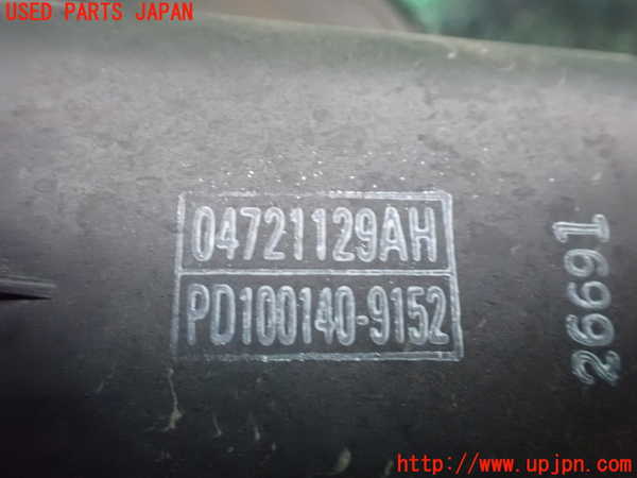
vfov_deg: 46.8
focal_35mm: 30
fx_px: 552
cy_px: 239
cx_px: 318
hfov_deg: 60.0
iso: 1600
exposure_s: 1/30
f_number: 2.3
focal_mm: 5.4
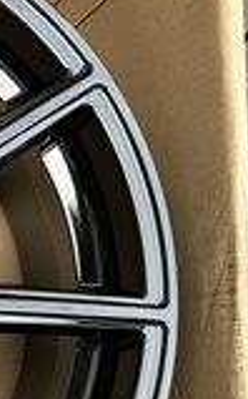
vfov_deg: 28.1
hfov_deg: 14.8
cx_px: -245
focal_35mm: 72
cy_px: 314
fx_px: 781
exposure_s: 1/183
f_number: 1.78
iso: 64
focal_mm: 6.86
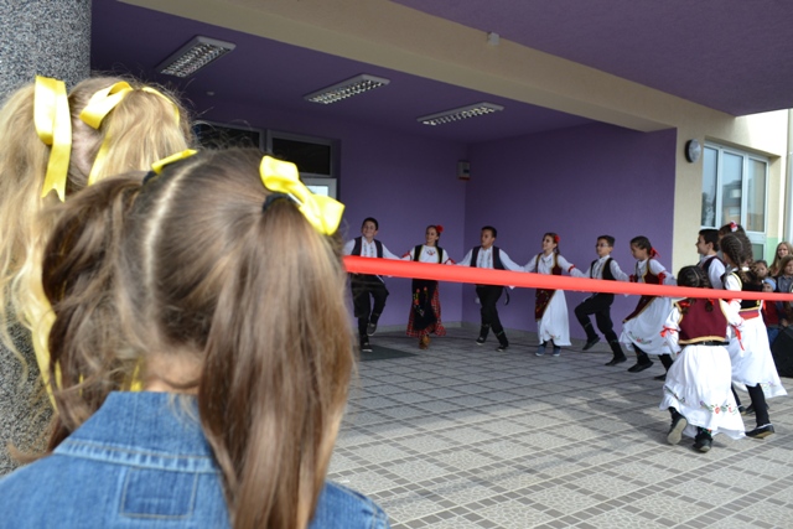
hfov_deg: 67.4
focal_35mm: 27
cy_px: 264
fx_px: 595
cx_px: 396
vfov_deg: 48.0
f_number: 6.3
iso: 100
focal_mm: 18
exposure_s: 1/160
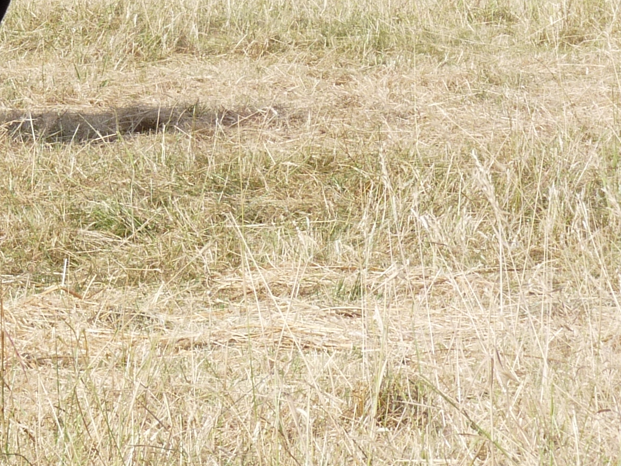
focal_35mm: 355
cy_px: -219
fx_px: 6369
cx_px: -264
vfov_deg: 4.2
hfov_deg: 5.5
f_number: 5.6
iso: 100
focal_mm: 20.1
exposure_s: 1/200
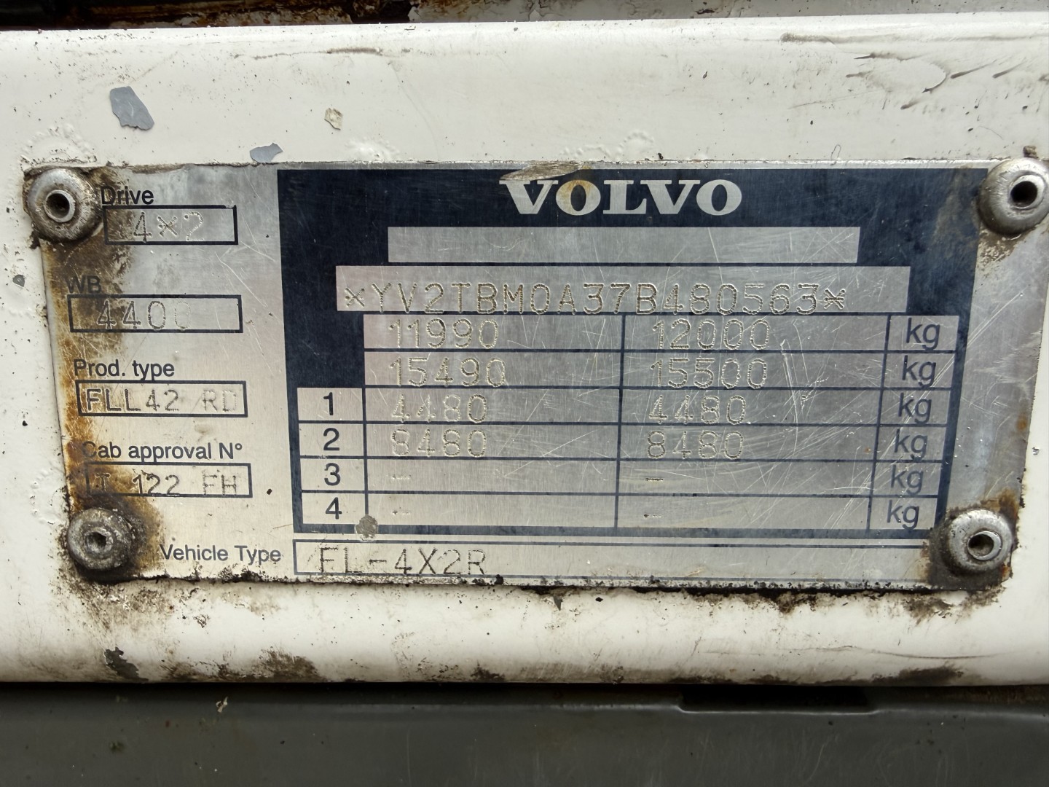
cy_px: 394
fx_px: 727
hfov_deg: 71.6
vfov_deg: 56.8
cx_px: 524
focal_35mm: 24
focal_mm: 2.22
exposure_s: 1/99
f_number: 2.2
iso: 64
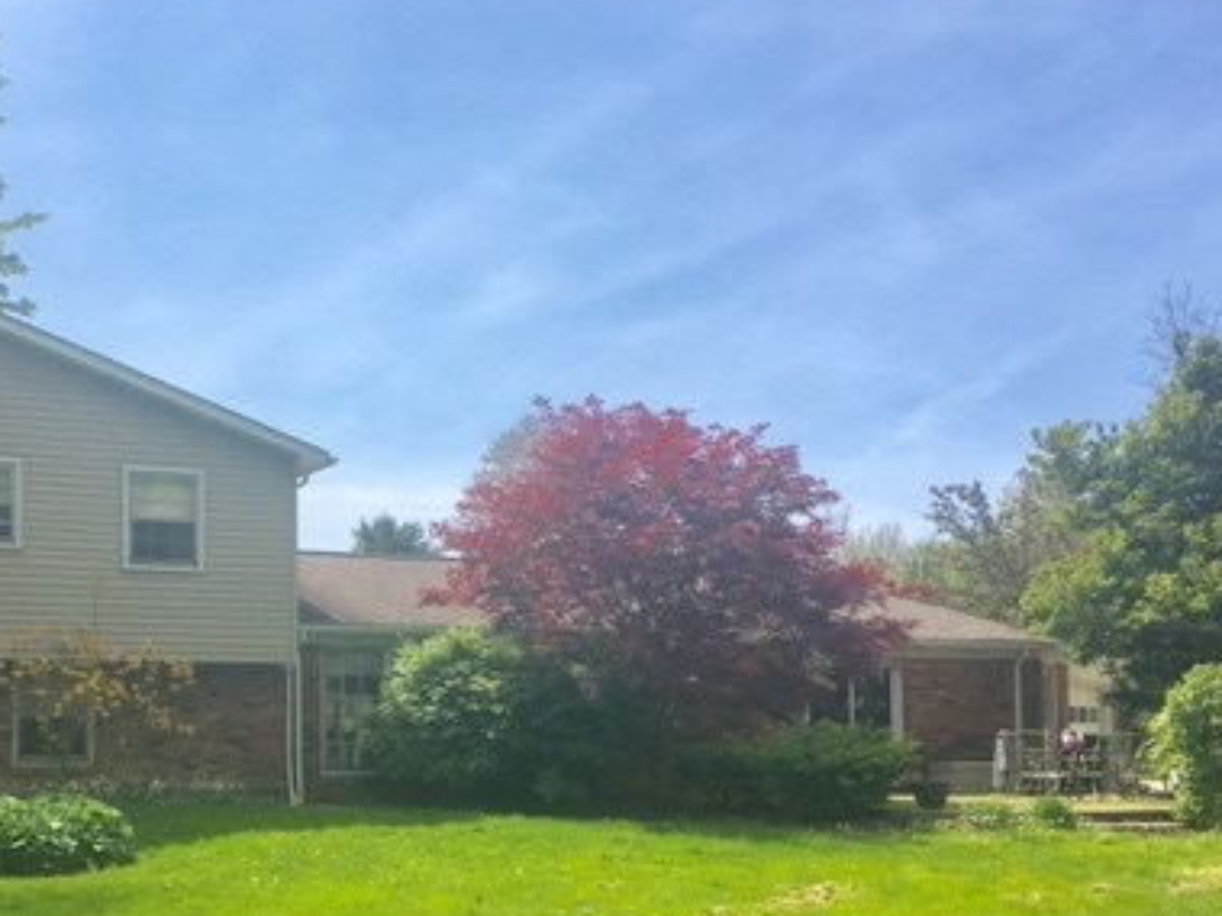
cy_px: 677
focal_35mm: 49
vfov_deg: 29.2
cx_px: 397
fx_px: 1729
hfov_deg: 38.4
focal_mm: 4.15
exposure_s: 1/2198
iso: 25
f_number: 2.2
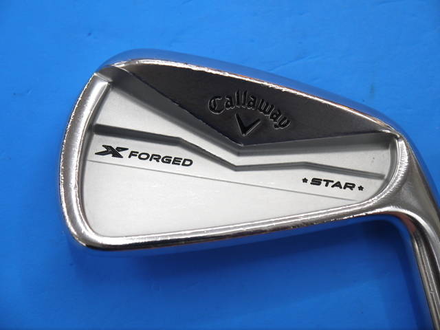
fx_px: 1068
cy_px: 165
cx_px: 220
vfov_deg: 17.6
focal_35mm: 84
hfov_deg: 23.3
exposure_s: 1/80
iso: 400
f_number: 5.6
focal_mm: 42
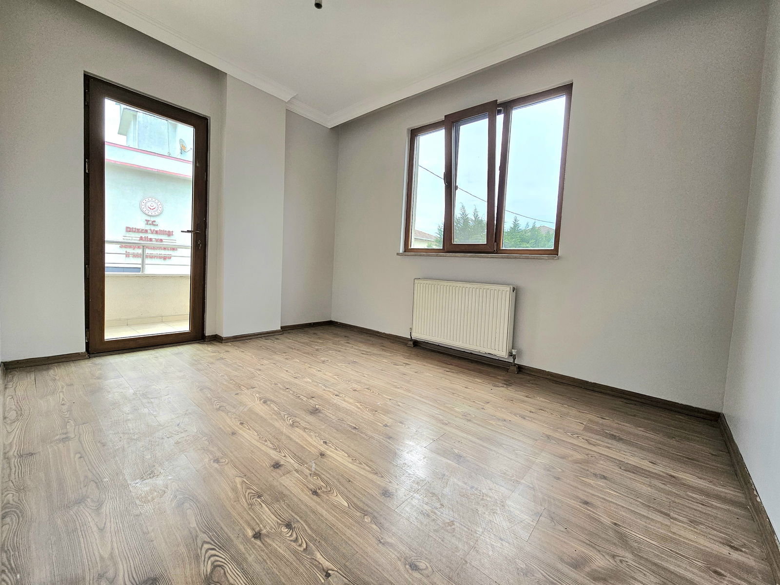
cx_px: 390
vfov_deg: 89.9
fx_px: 293
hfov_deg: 106.2
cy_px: 292
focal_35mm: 13
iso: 50
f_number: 2.2
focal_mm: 2.2
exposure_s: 1/50.3
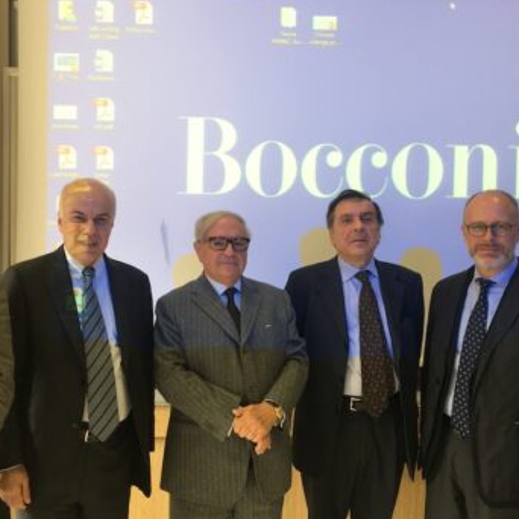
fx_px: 594
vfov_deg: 47.2
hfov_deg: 46.9
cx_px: 201
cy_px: 258
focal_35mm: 35
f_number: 2.2
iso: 64
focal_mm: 4.15
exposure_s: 1/33
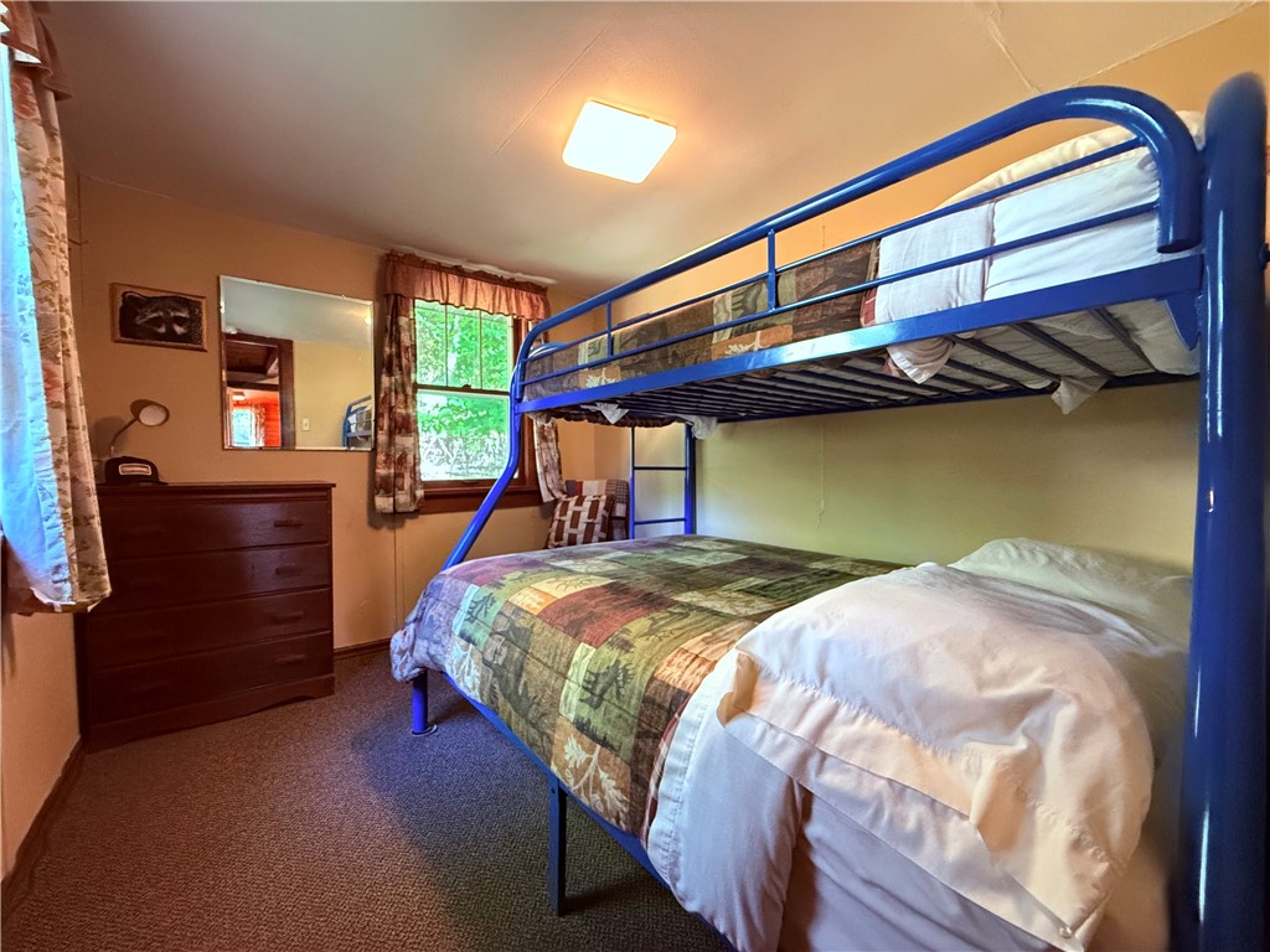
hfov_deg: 102.1
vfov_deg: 85.7
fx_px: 514
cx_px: 635
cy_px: 476
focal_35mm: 14
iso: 800
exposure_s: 1/60
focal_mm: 2.22
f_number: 2.2
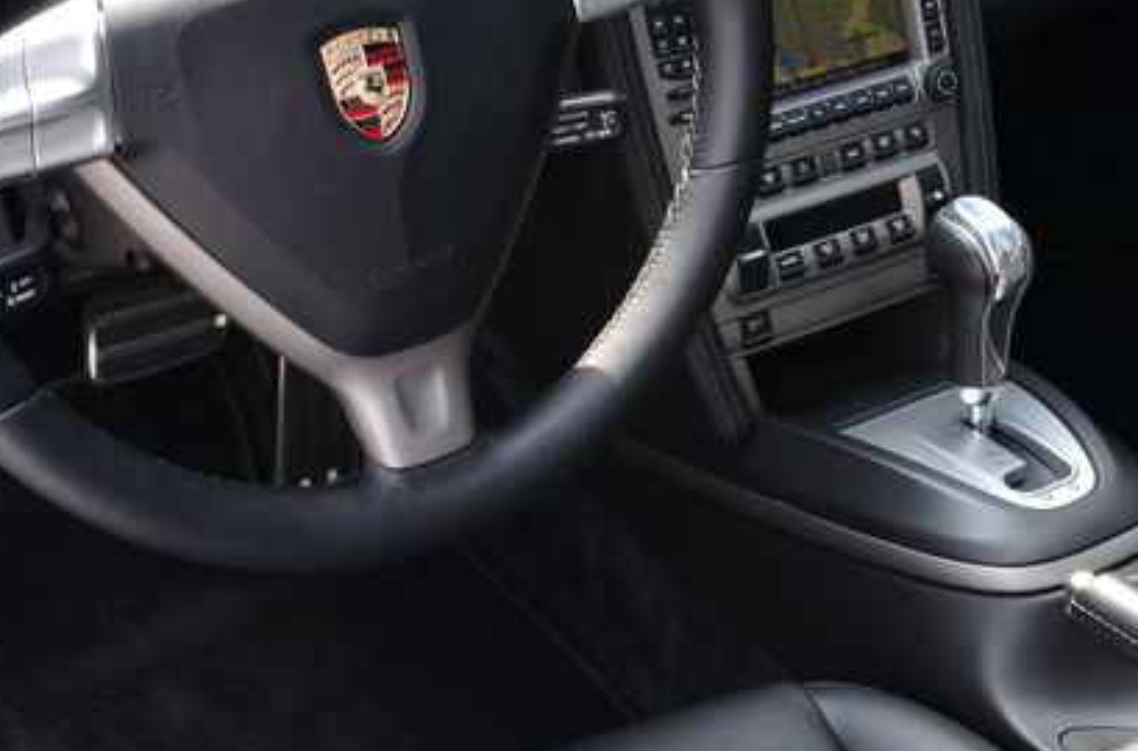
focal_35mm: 62
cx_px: 515
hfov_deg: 32.5
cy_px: 106
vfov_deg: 21.4
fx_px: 1954
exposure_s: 1/60
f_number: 8
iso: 400
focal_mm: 22
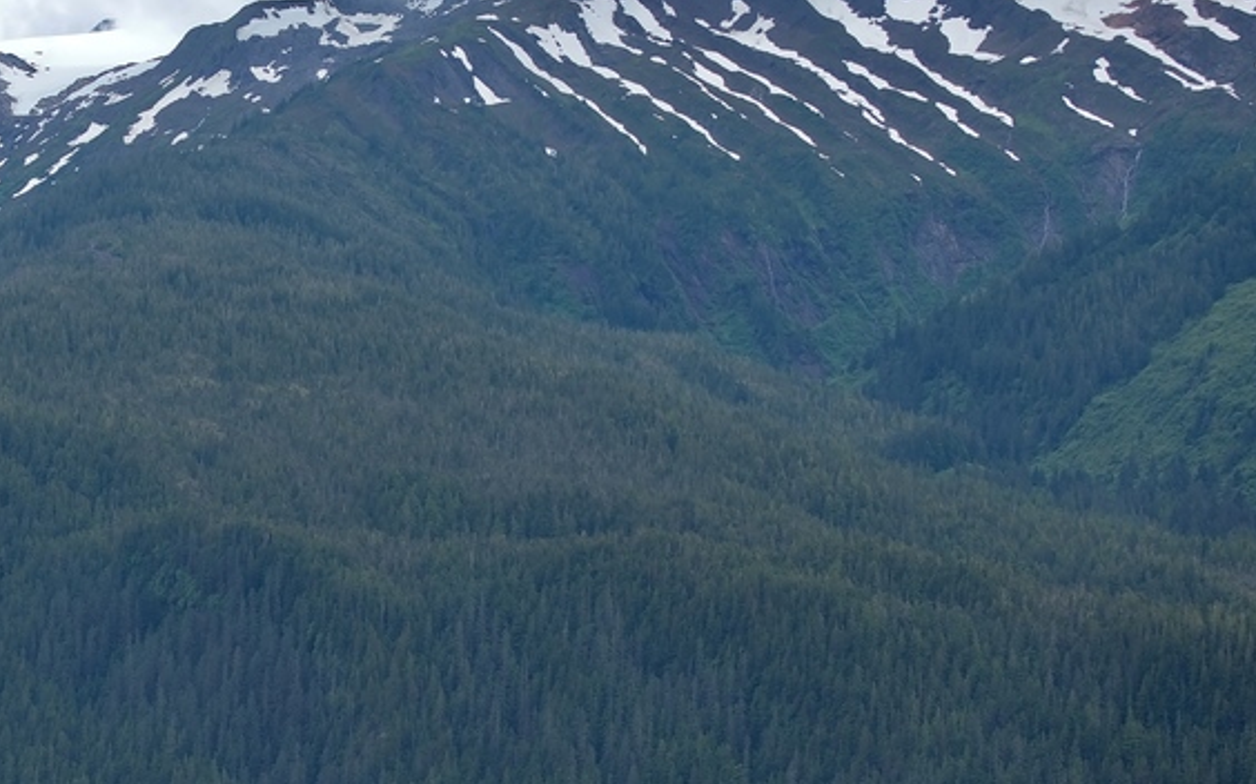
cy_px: 354
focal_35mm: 162
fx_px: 5543
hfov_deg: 12.8
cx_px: 160
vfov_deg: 8.1
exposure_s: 1/200
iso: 100
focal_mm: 70
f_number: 7.1
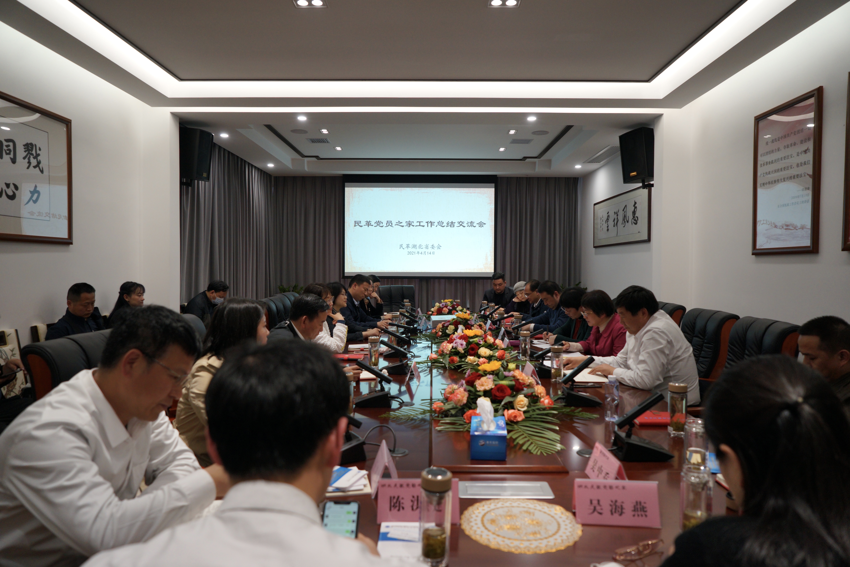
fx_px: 567
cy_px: 284
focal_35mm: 24
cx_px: 425
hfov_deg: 73.7
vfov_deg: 53.1
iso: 800
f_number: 4
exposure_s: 1/160
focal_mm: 24
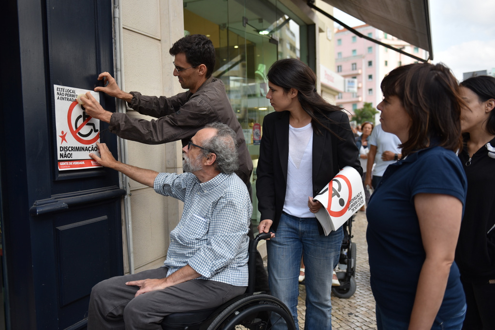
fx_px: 440
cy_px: 165
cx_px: 248
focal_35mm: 32
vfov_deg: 41.2
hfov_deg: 58.7
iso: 200
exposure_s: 1/800
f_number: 2.8
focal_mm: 32
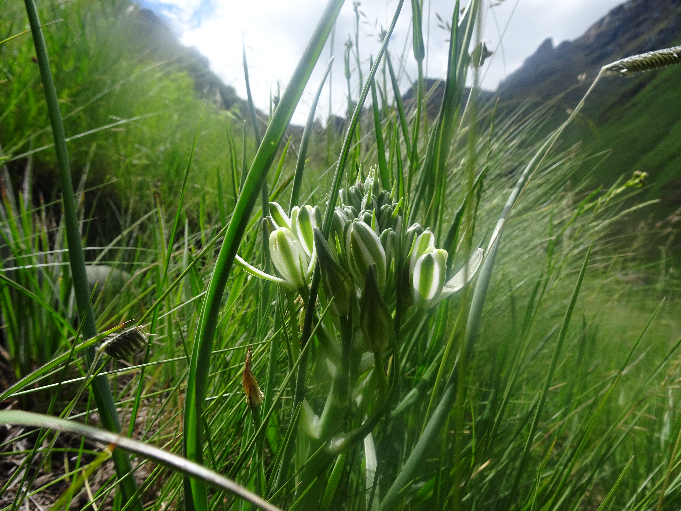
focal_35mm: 24
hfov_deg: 71.6
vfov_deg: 56.8
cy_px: 256
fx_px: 472
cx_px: 340
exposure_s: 1/640
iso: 80
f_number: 3.5
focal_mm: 4.1
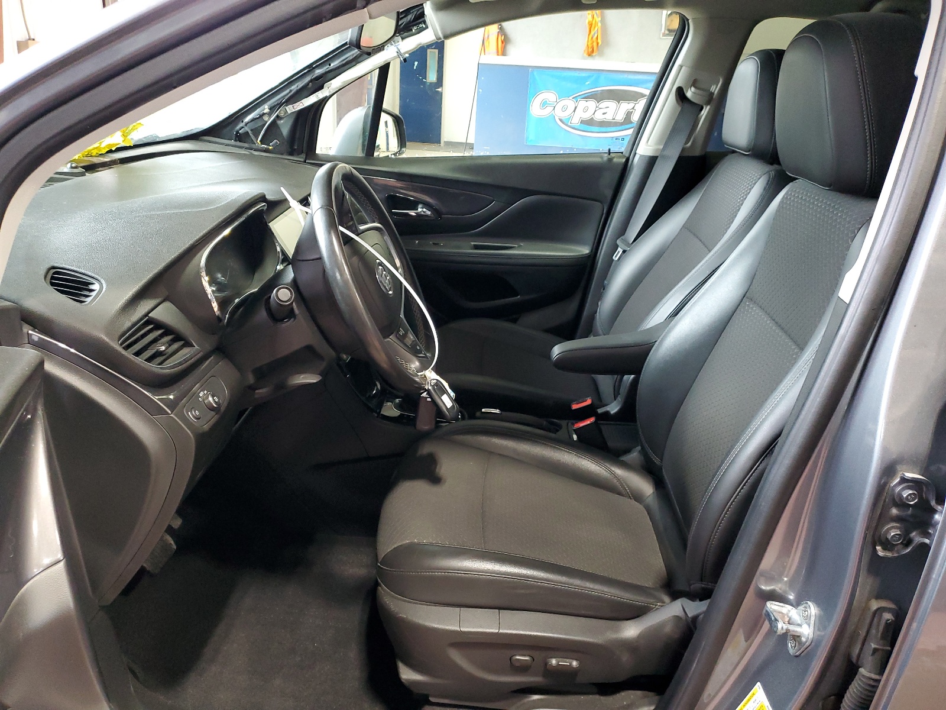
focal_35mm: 26
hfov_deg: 67.3
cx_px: 473
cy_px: 355
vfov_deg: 53.1
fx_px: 711
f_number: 1.5
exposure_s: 1/30
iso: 288
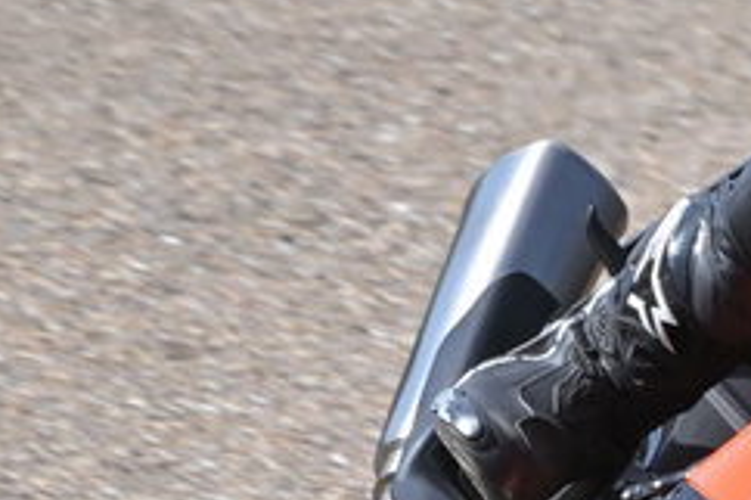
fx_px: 18637
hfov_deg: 2.3
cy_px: 519
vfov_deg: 1.5
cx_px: 984
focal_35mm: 894
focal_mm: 135
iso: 200
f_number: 10
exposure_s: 1/400
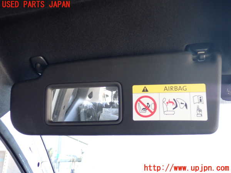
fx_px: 240
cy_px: 86
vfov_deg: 39.7
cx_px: 116
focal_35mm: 36
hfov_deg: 51.4
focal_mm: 6.37
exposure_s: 1/40
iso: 200
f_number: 2.5
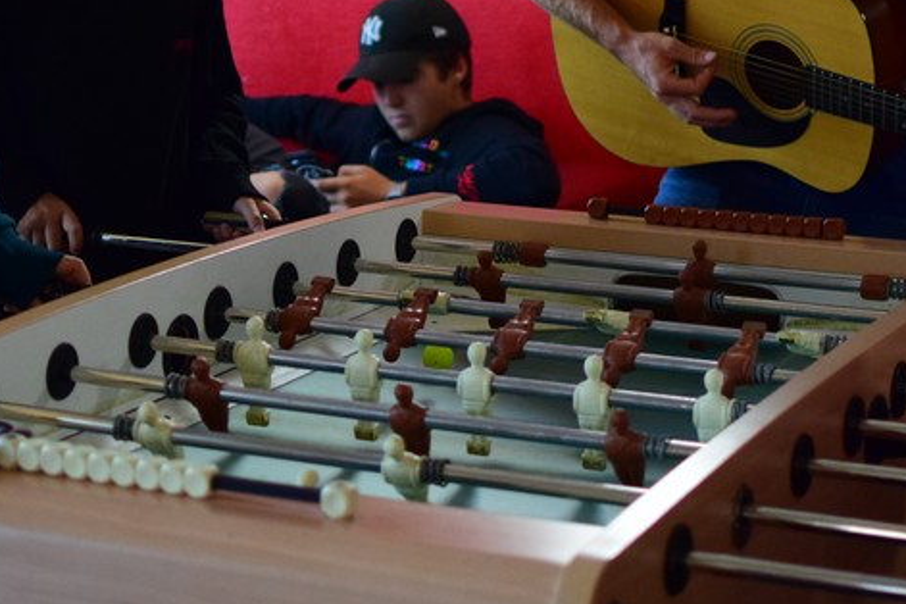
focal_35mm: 114
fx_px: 2871
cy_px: -11
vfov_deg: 11.9
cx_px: 452
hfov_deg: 17.9
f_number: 1.8
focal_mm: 35
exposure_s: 1/320
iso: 1600
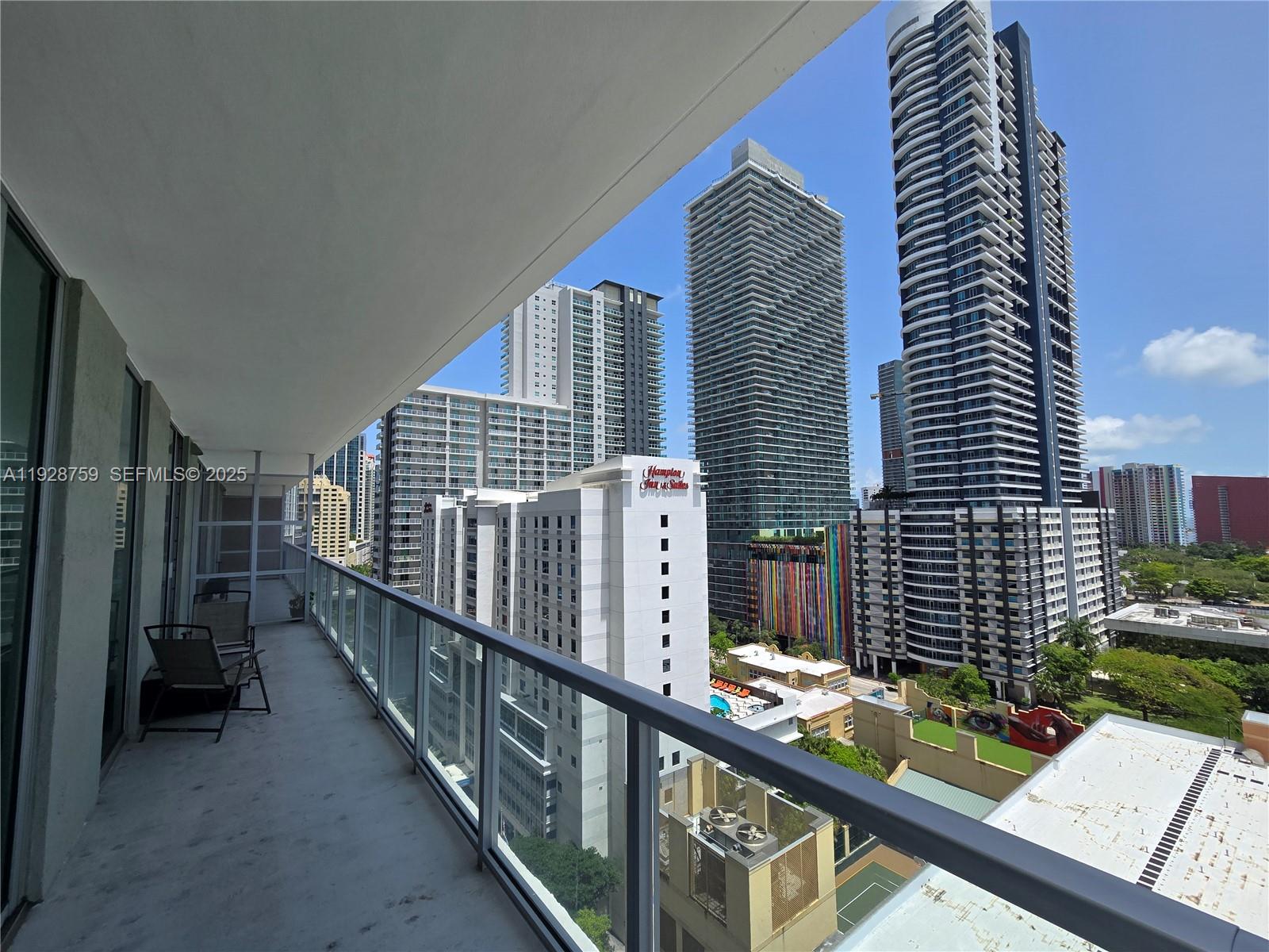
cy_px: 476
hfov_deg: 106.2
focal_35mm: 13
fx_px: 477
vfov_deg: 89.9
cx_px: 634
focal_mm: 2.2
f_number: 2.2
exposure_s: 1/2204
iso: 50
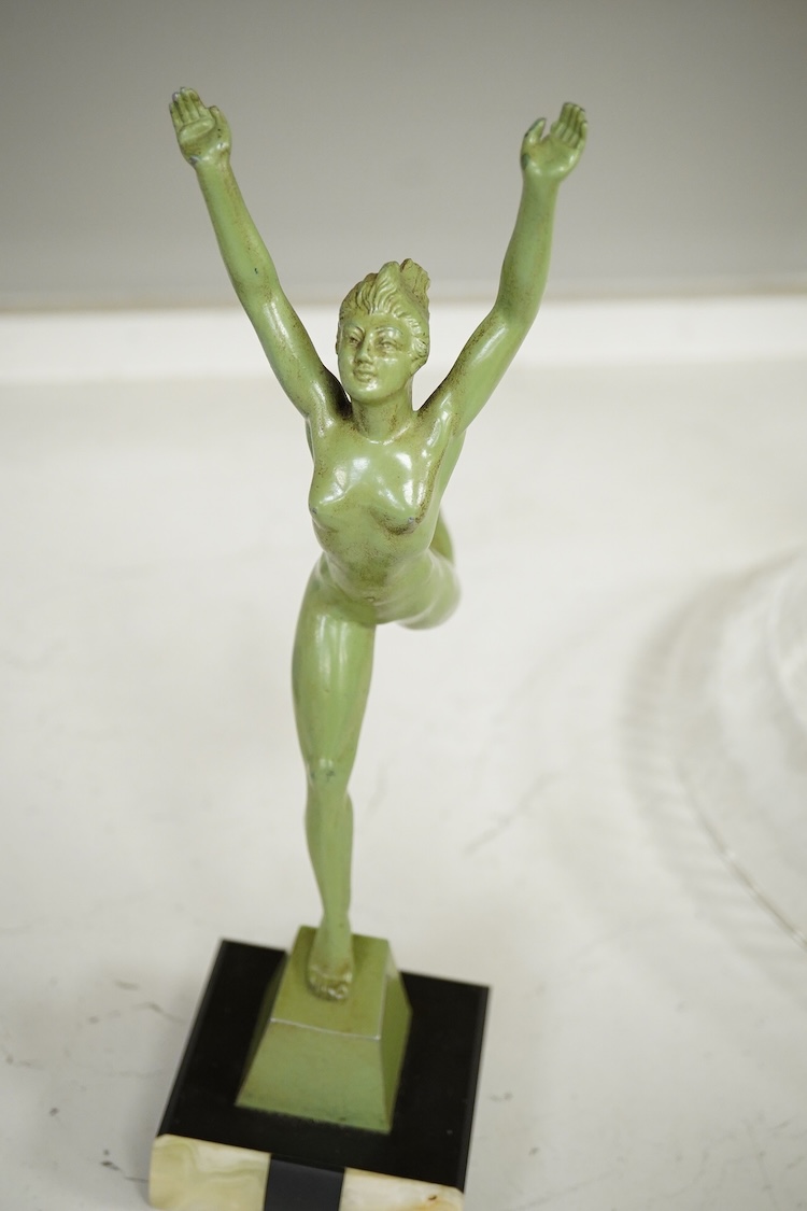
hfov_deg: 29.9
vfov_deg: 43.6
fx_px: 1513
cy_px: 606
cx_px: 404
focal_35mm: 45
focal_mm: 30
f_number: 6.3
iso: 2500
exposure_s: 1/160
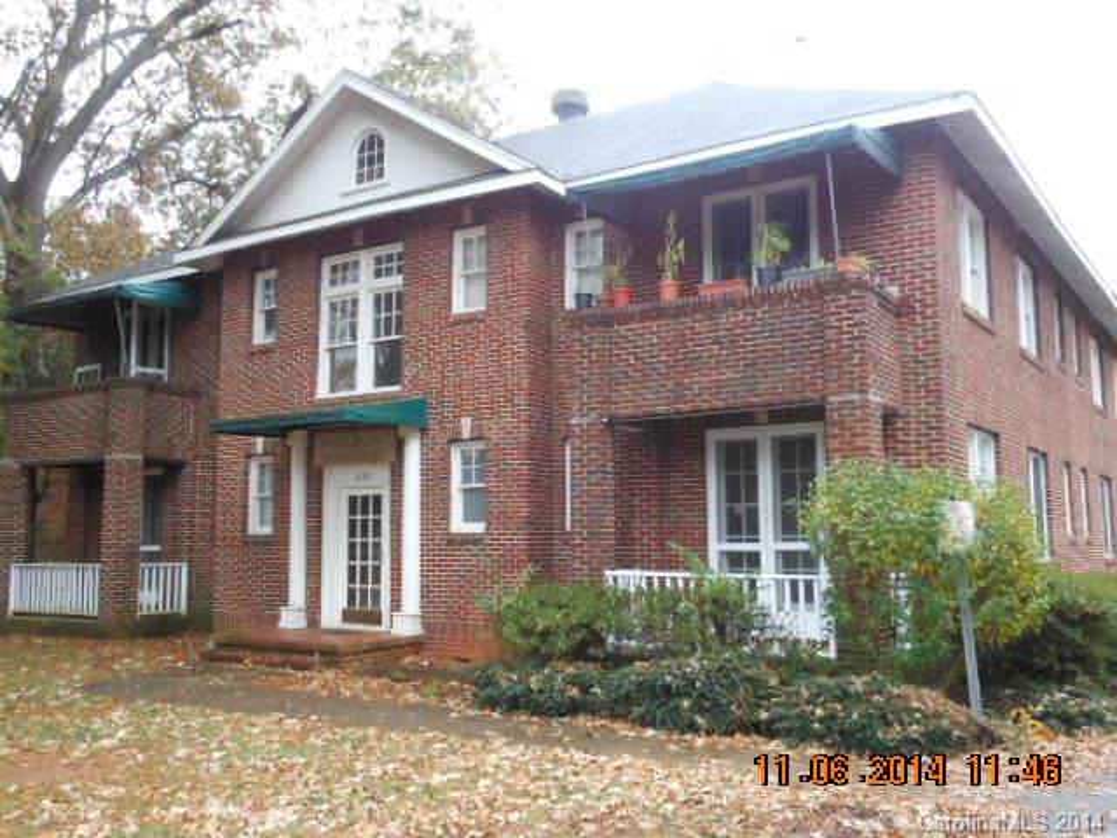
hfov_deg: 55.4
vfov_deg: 42.9
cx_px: 558
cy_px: 419
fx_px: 1065
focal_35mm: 33
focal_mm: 5.9
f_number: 4
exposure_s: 1/30
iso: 320
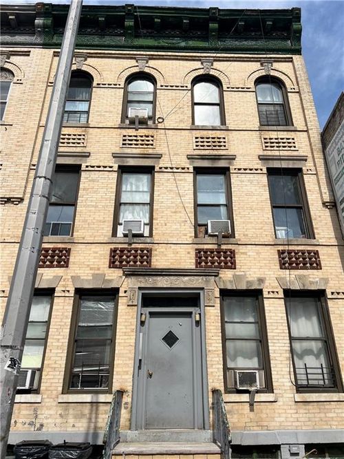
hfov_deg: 53.0
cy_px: 230
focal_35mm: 26
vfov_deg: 67.3
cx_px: 172
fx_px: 345
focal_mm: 5.7
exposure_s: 1/6579
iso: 50
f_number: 1.5
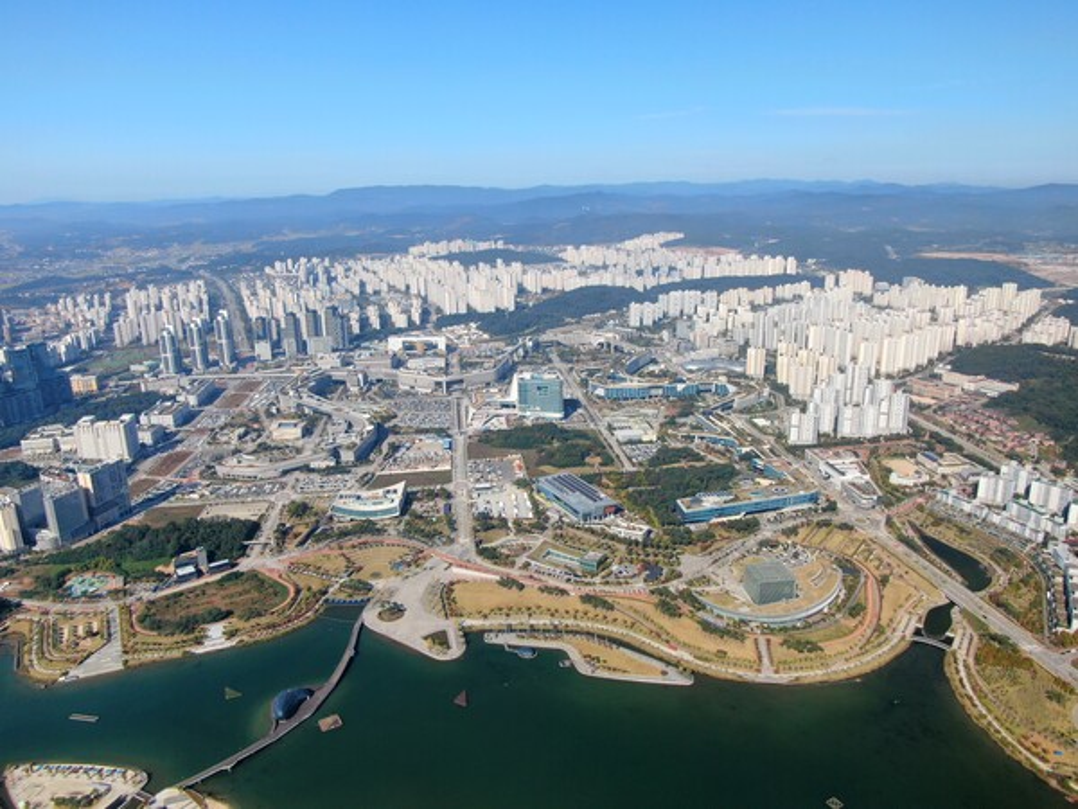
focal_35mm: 24
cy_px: 404
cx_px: 539
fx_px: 747
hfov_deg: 71.6
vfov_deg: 56.8
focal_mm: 4.39
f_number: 2.8
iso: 100
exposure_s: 1/160
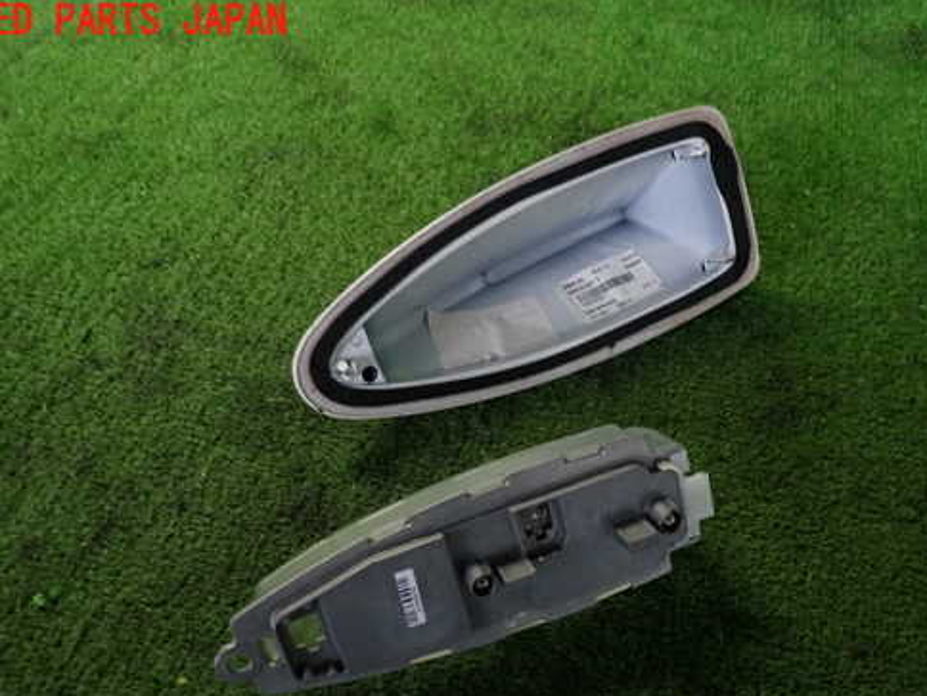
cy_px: 429
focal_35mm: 31
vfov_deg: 45.1
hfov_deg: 58.2
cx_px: 513
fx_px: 830
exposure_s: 1/30
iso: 200
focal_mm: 4.5
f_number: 2
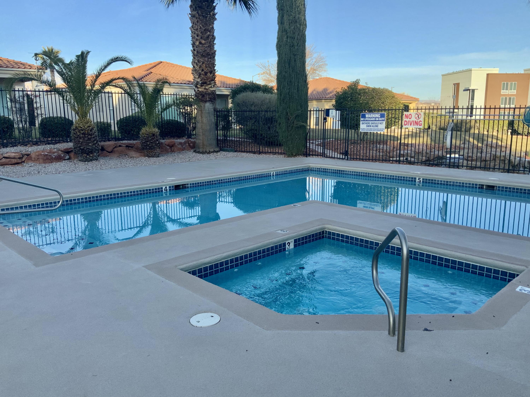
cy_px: 198
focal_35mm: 29
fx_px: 444
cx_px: 265
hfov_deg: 61.7
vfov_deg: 48.2
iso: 16
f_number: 1.8
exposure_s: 1/534
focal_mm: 3
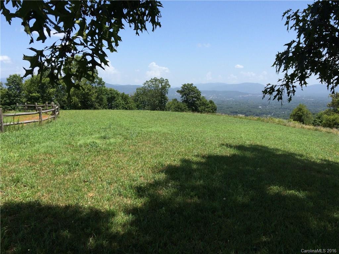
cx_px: 170
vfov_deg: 48.2
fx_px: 284
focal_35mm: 29
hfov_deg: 61.7
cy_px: 127
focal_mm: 4.15
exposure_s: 1/2053
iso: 32
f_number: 2.2
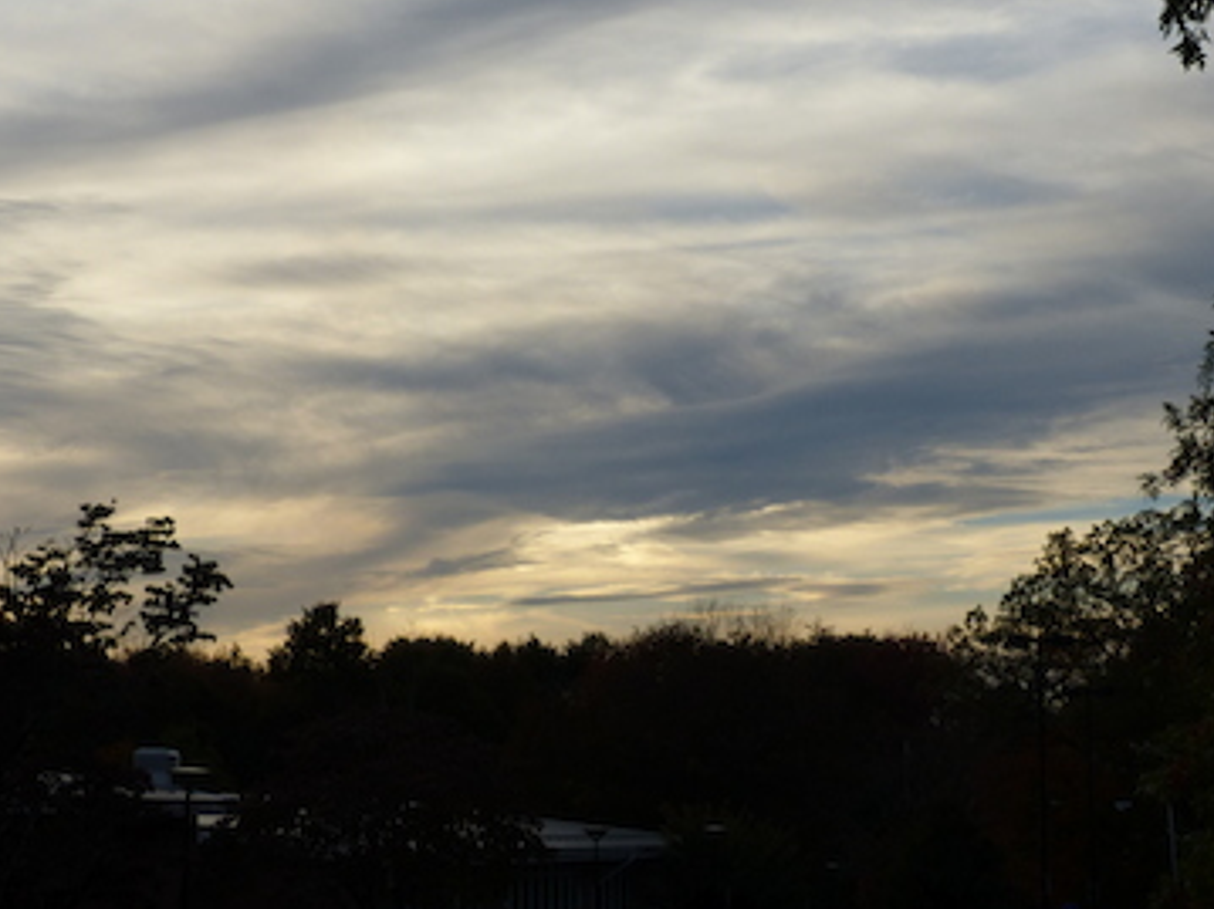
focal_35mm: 98
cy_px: 304
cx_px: 658
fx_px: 3436
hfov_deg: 20.0
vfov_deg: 15.1
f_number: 4
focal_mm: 11.9
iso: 100
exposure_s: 1/800
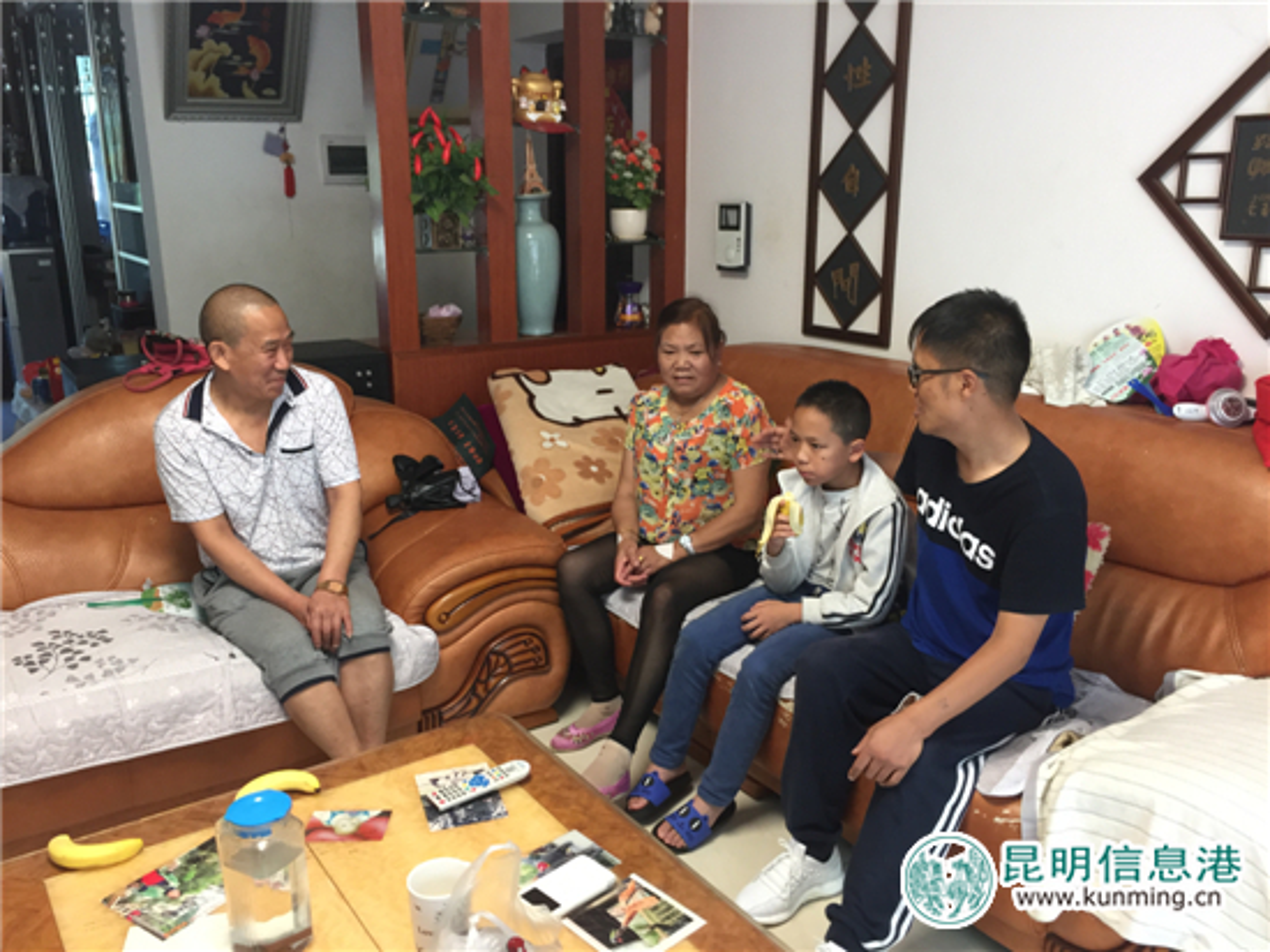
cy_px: 476
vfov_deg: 48.2
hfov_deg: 61.7
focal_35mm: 29
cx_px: 635
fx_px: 1063
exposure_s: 1/33
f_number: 2.2
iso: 100
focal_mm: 4.15
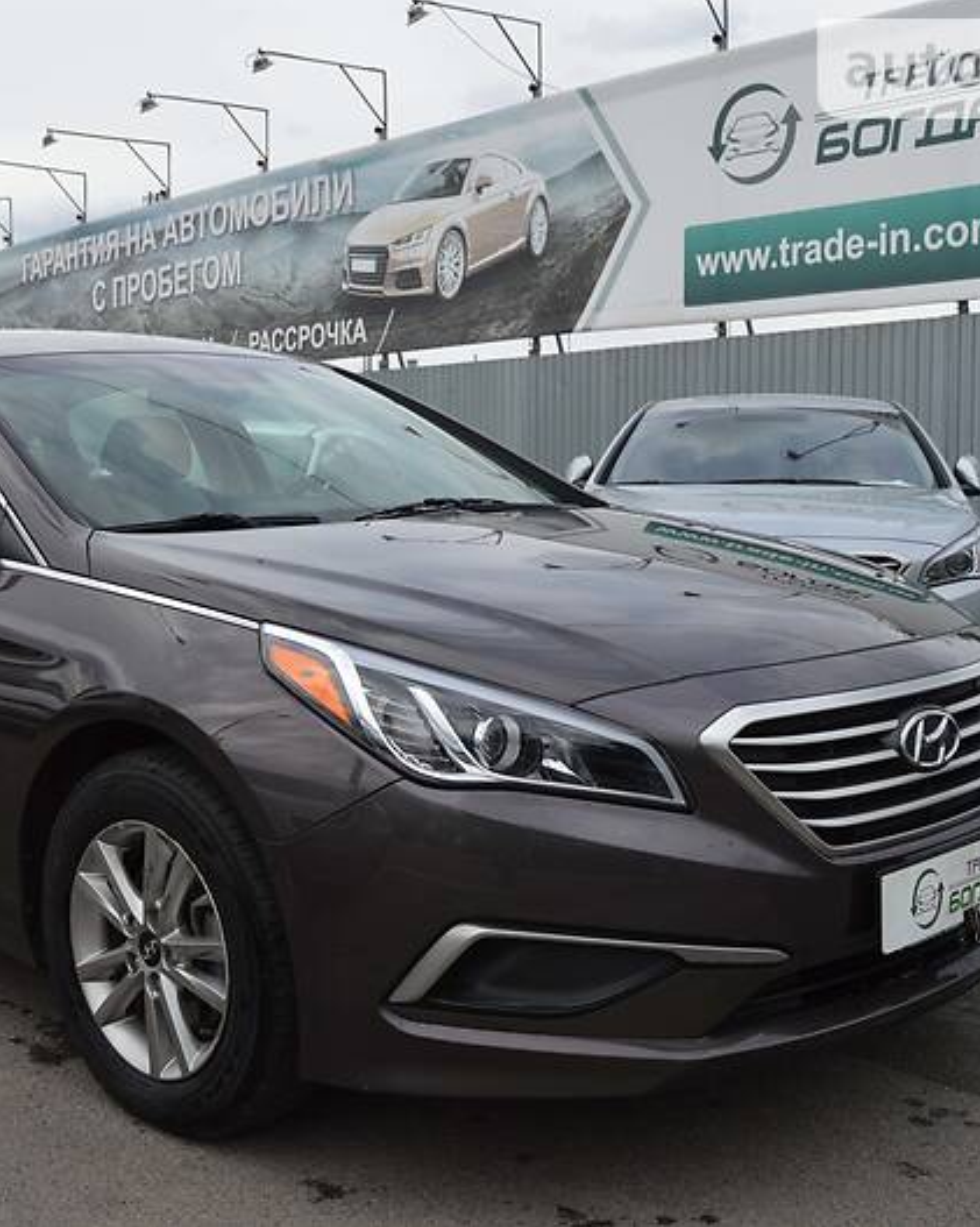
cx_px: 256
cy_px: 610
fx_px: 1705
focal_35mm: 47
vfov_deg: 39.6
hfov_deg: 31.5
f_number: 7.1
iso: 100
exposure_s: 1/200
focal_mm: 22
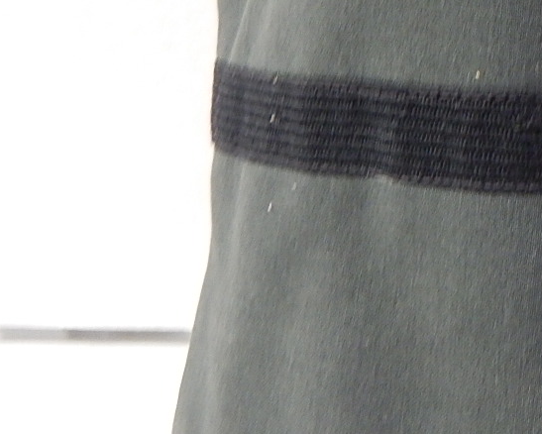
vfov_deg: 15.6
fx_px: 1557
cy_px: 8
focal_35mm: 97
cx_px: 779
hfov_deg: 17.9
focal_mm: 6.1
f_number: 3.3
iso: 400
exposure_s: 1/13
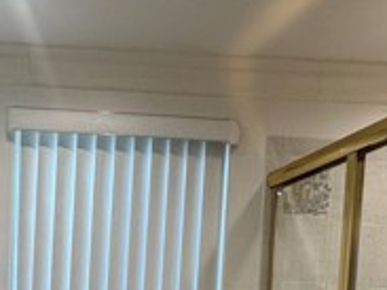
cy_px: 379
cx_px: 250
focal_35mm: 49
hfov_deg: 38.6
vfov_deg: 25.4
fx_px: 547
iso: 125
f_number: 2.2
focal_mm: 2.22
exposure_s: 1/120
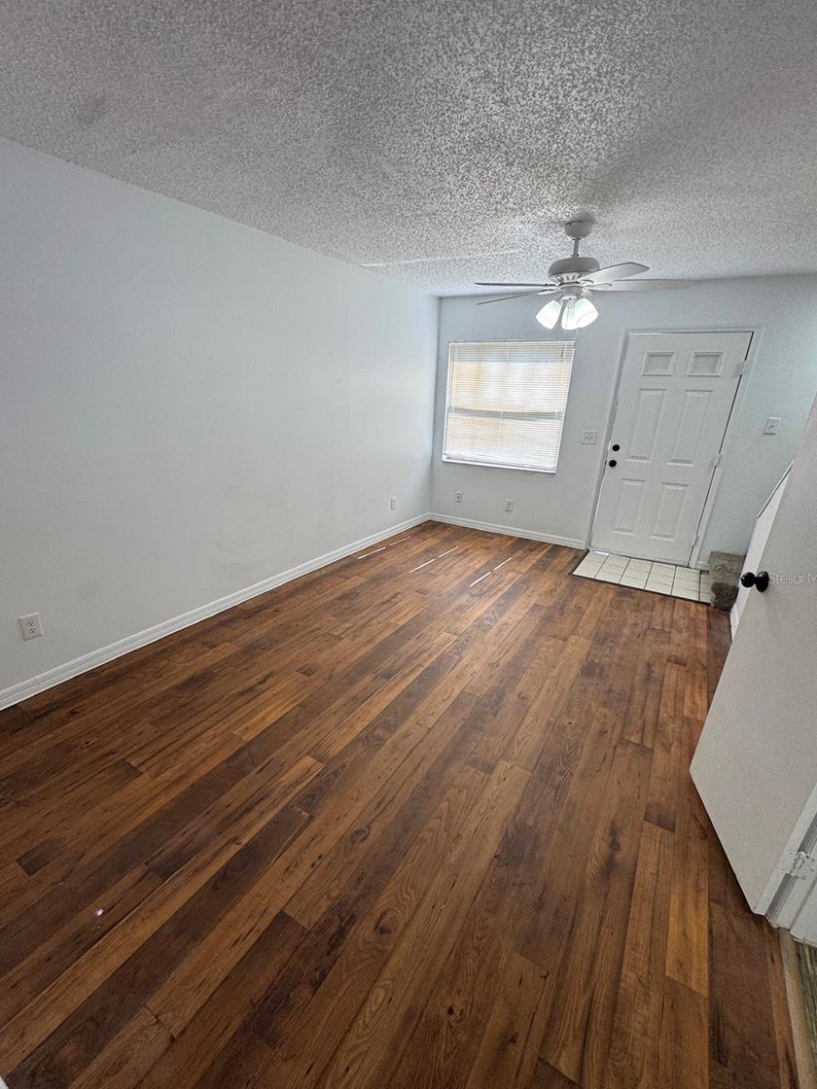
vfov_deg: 98.1
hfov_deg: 81.7
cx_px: 399
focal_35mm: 15
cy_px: 578
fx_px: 472
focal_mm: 2.22
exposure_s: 1/120
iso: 100
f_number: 2.2
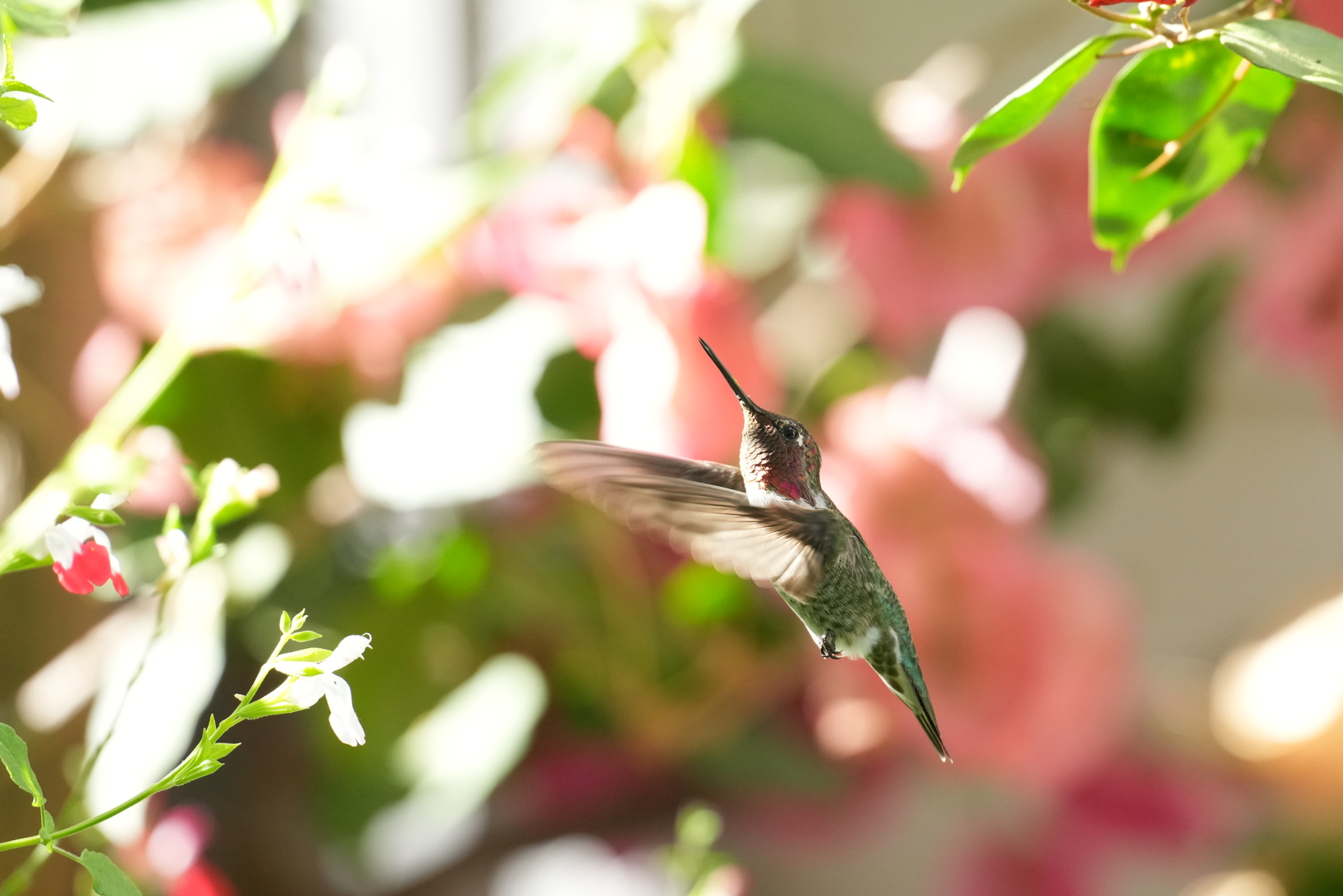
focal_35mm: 792
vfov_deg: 1.7
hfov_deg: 2.6
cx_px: 774
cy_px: 427
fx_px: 29546
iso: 2500
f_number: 5.6
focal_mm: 600
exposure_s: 1/500
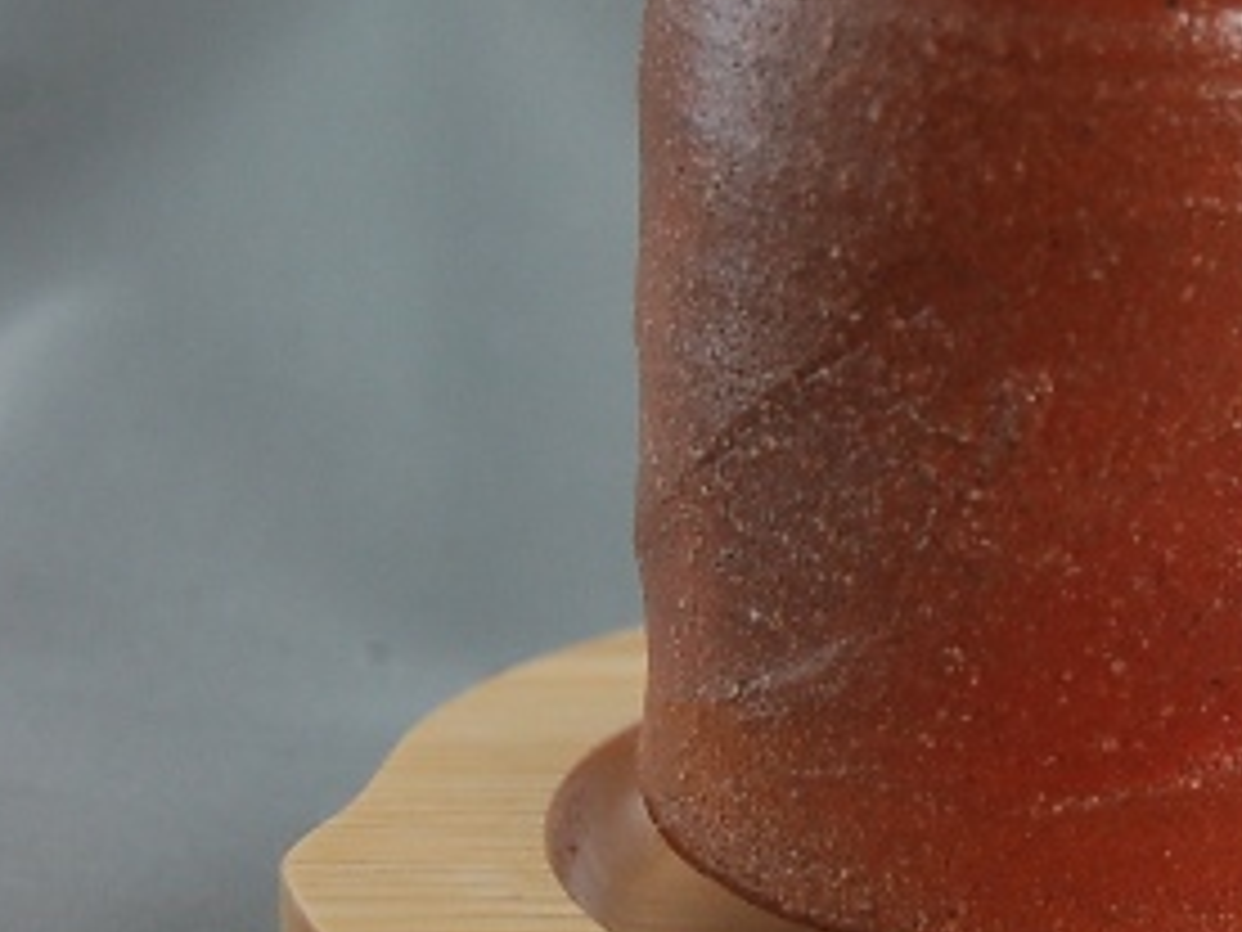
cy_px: 437
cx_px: 1166
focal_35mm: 127
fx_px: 4557
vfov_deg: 11.7
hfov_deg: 15.3
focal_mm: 38
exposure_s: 1/30
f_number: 5
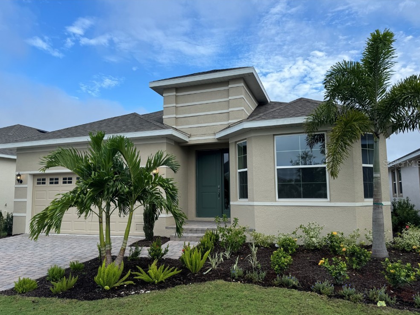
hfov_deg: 69.4
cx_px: 205
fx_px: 303
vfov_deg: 54.9
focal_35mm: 25
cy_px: 163
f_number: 1.78
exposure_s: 1/1637
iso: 80
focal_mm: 6.76
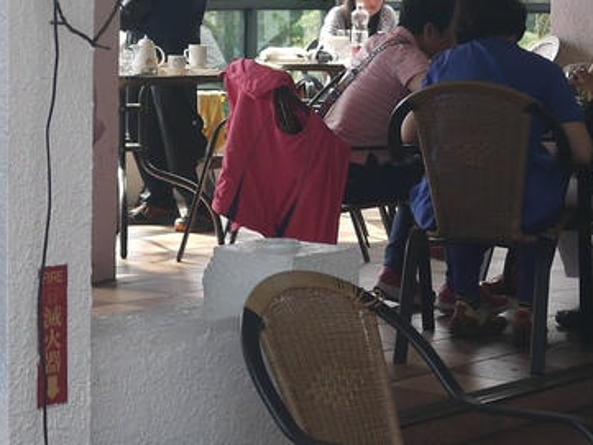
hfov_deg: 14.8
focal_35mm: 133
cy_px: 41
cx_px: 151
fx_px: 2279
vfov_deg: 11.1
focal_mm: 20
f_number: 2
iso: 160
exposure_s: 1/1000
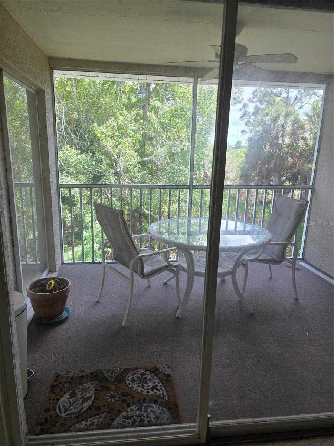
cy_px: 223
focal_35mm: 23
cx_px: 167
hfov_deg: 58.9
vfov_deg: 73.9
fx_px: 296
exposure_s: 1/180
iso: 40
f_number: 1.7
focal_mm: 6.3
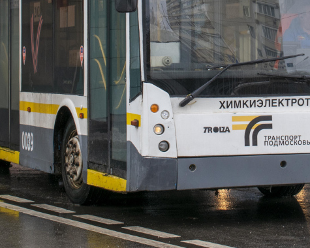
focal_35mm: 154
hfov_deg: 12.5
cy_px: -6
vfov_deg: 9.9
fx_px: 1413
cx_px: 233
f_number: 8
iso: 200
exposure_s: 1/250
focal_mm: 40
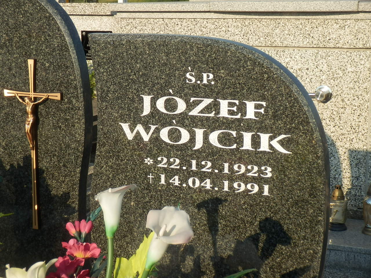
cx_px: 186
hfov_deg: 22.3
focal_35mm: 88
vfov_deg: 16.8
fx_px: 943
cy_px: 139
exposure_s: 1/320
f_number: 5.1
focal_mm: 15.5
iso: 80
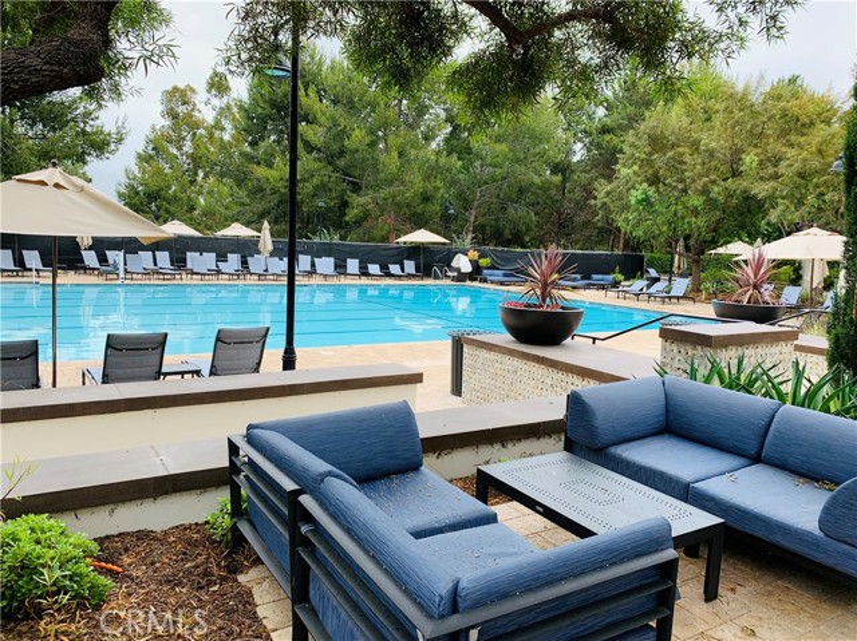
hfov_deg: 67.3
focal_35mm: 26
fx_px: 643
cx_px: 428
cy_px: 320
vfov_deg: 53.0
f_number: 1.8
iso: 25
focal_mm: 4.25
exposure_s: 1/660
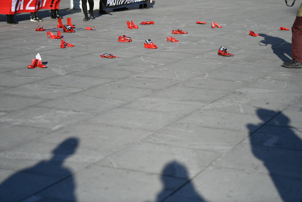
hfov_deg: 24.8
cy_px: 101
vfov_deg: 16.7
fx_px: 688
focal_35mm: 82
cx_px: 151
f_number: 2.8
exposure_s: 1/8000
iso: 500
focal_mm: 82
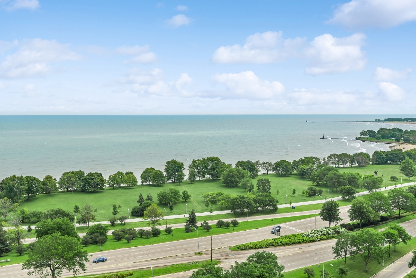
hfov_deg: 54.4
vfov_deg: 37.9
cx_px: 208
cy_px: 139
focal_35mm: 35
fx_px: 405
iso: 200
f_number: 8
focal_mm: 35
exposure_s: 1/1250
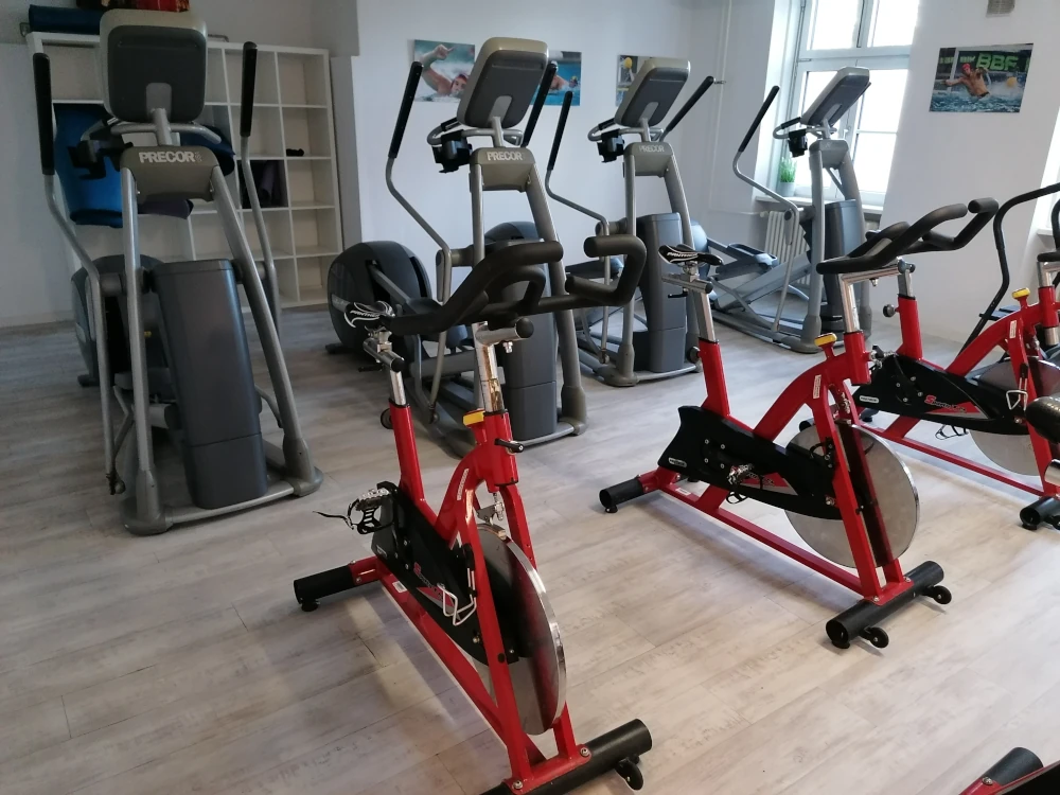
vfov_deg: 51.4
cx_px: 530
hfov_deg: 65.3
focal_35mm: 27
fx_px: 827
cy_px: 398
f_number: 1.8
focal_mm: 4.75
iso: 640
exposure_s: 1/25
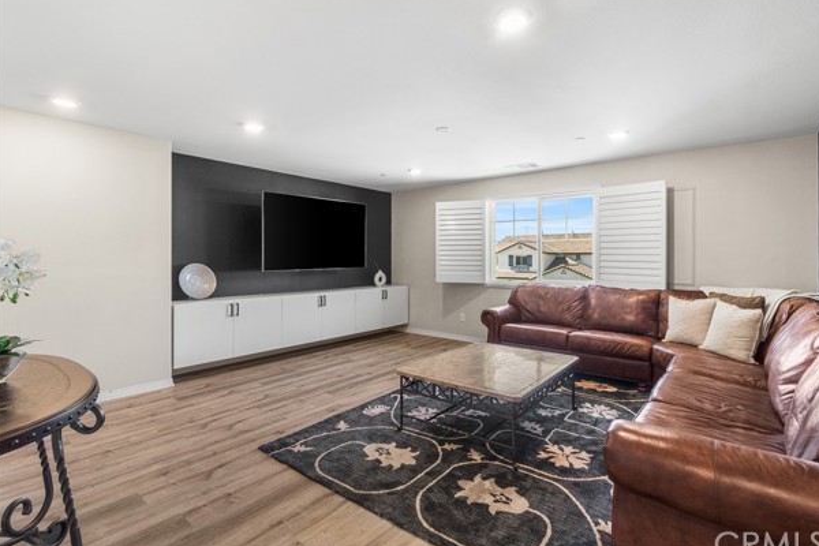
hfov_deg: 96.6
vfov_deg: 73.7
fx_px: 364
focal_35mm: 16
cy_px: 273
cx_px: 433
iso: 320
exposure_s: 1/2.5
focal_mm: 10
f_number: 8
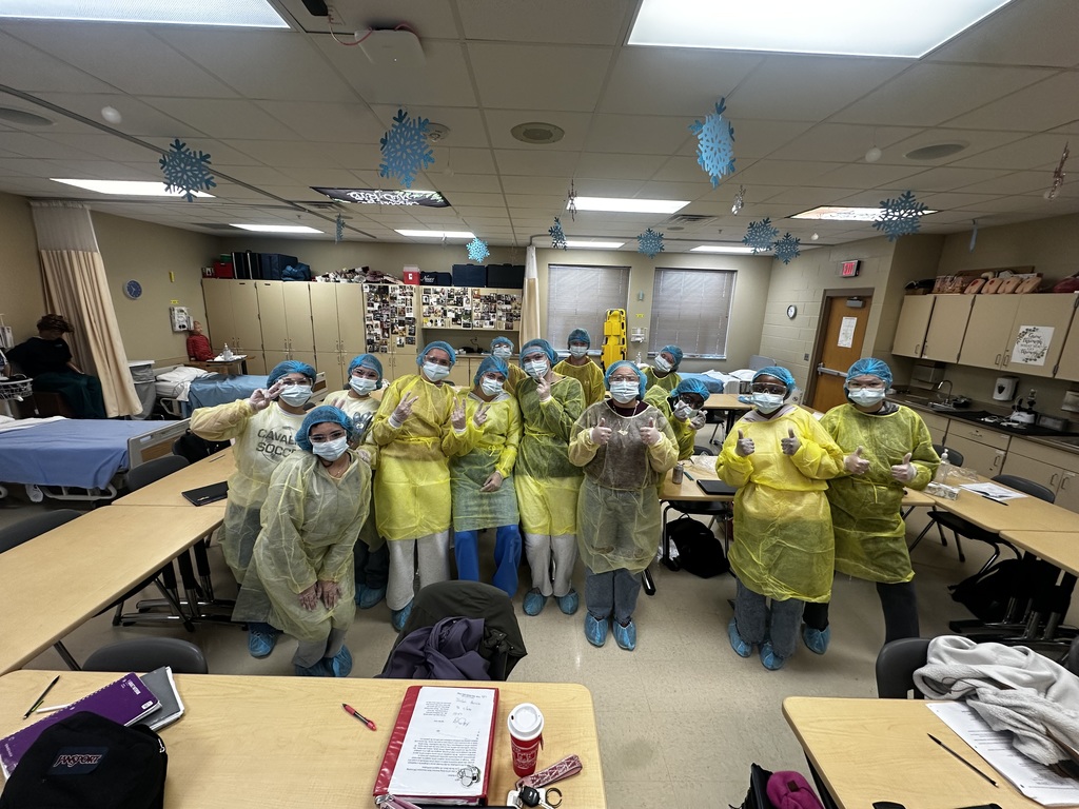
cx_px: 540
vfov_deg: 85.7
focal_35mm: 14
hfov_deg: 102.1
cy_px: 404
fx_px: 436
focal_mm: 2.22
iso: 160
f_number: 2.2
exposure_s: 1/120
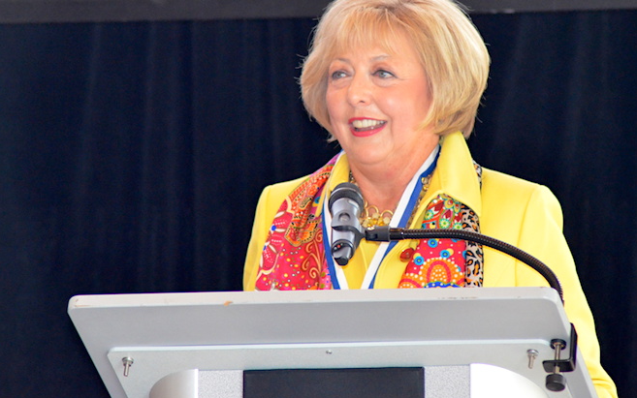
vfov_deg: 5.0
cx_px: 319
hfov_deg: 8.0
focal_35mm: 261
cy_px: 190
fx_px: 4532
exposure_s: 1/60
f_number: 4.5
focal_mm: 170
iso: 3200
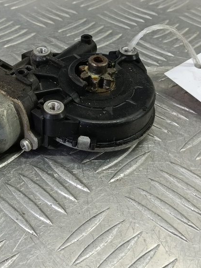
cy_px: 96
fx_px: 325
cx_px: 32
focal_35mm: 42
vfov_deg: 44.3
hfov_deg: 33.1
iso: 141
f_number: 1.6
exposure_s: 1/50
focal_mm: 4.11
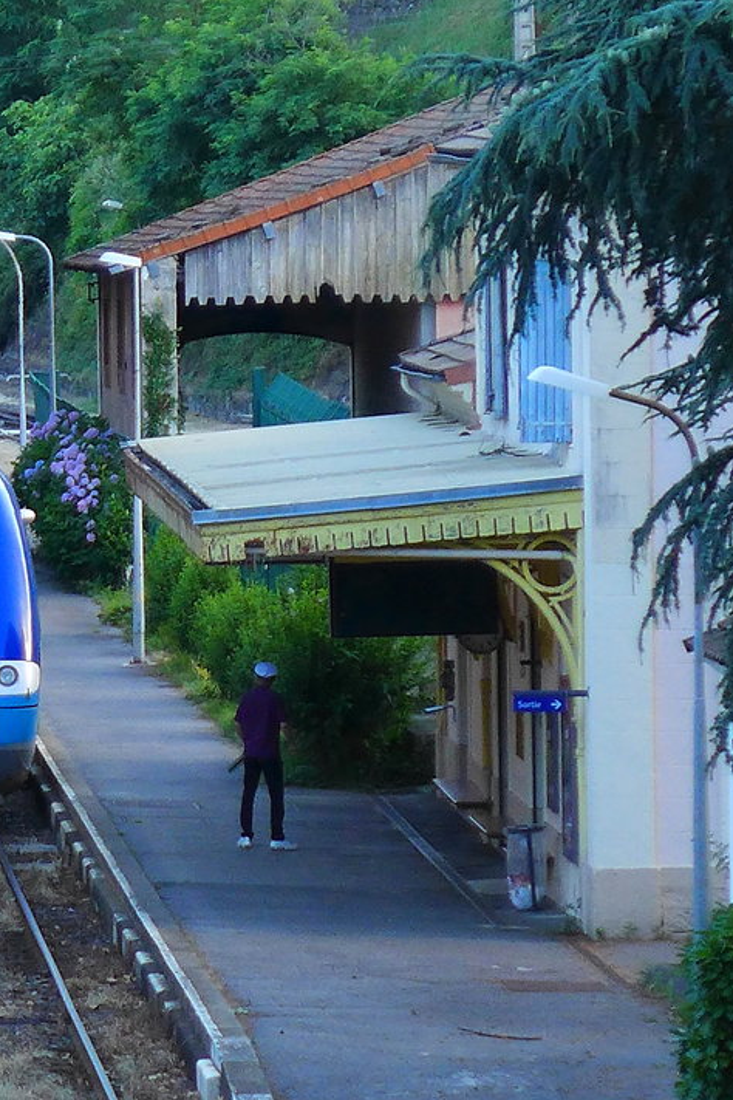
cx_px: -124
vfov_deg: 6.8
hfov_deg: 4.5
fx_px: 9284
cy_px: 520
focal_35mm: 304
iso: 200
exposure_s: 1/125
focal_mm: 17.7
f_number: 2.3
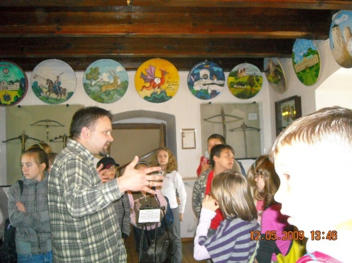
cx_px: 176
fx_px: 356
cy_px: 132
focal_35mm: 35
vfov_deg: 40.7
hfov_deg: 52.6
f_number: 2.8
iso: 518
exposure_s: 1/60
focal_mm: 5.7
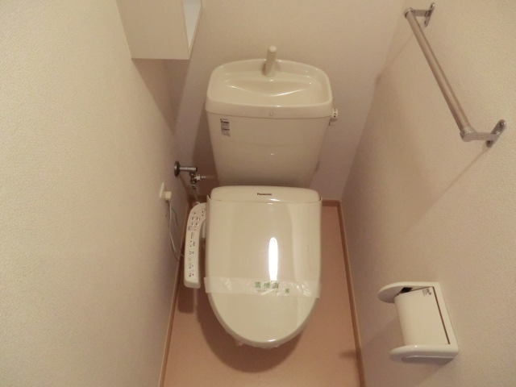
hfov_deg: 71.6
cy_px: 194
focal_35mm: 24
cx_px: 258
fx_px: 358
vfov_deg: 56.8
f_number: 3.2
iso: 500
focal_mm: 4.3
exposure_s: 1/60
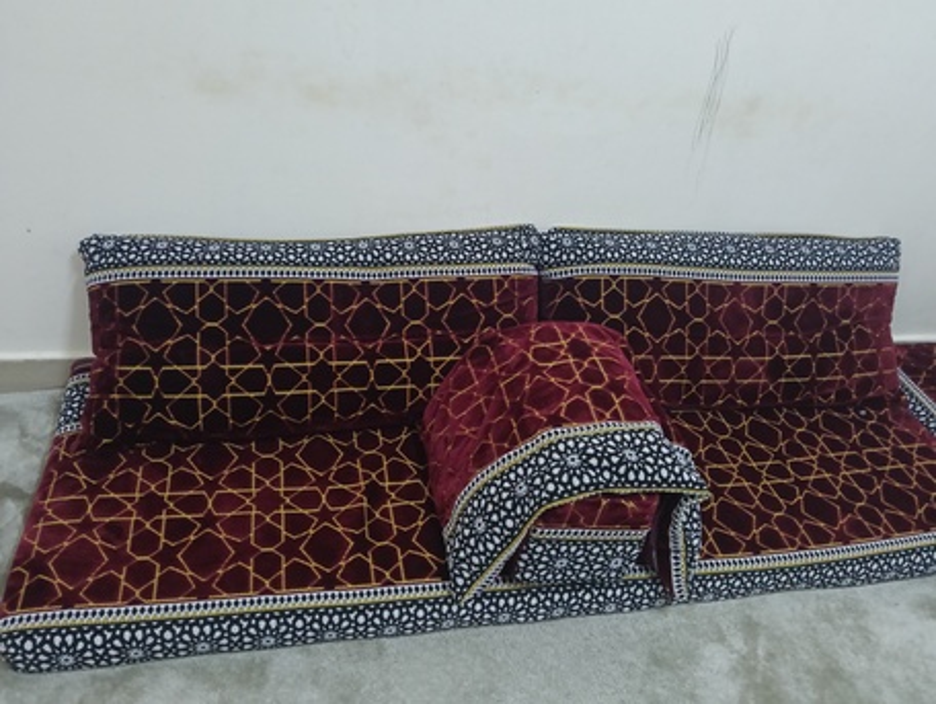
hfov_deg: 65.3
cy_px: 352
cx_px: 468
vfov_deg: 51.4
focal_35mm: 27
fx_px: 731
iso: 1000
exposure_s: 1/24
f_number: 1.8
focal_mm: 3.98
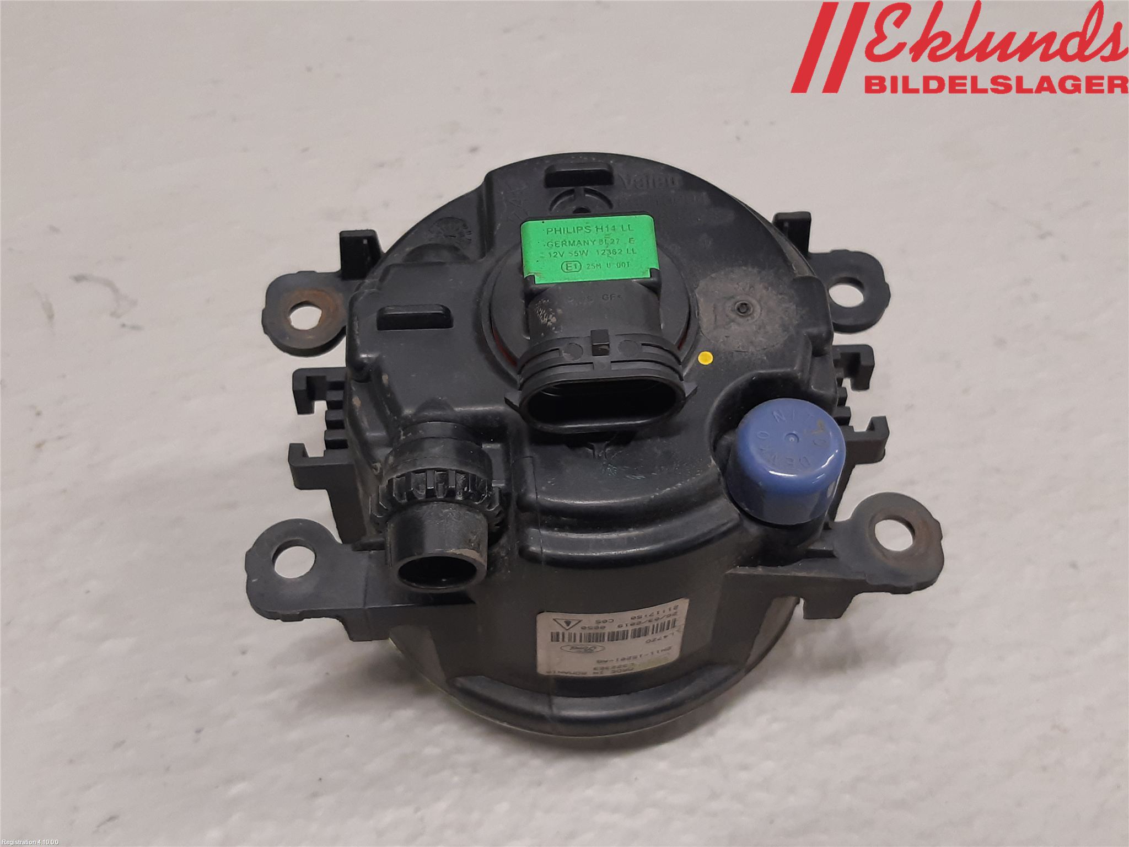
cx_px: 564
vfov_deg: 53.1
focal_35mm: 26
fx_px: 848
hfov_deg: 67.3
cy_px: 424
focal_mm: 3.93
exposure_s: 1/50
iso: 125
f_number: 1.7
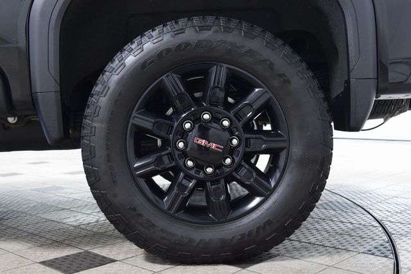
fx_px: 548
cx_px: 206
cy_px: 137
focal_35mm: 48
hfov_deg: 41.1
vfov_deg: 28.1
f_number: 5.6
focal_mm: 32
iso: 1600
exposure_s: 1/15
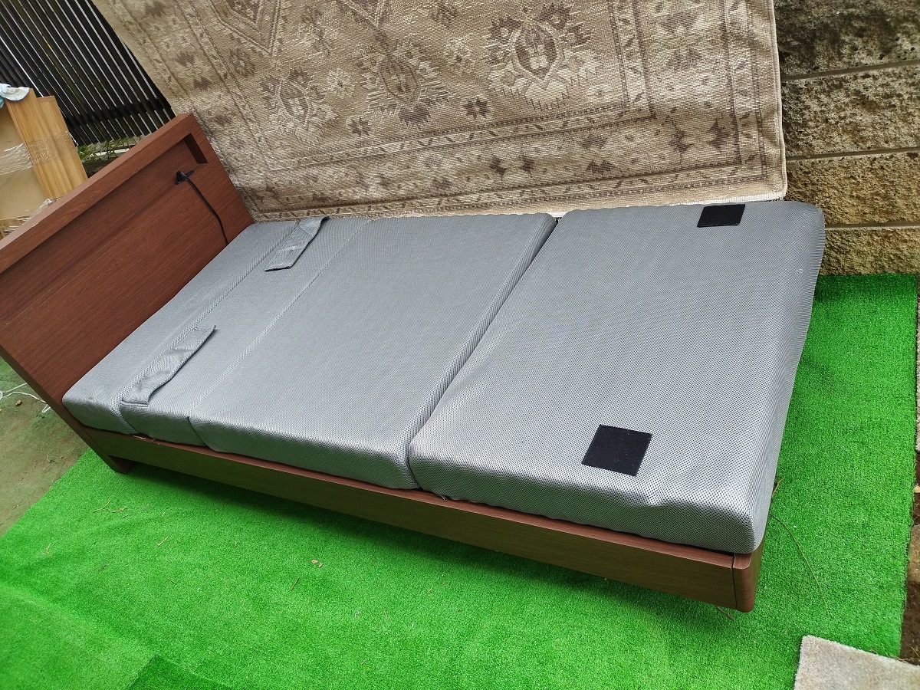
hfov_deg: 65.3
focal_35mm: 27
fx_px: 718
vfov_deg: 51.4
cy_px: 345
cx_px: 460
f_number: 1.79
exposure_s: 1/211
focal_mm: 4.7
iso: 50
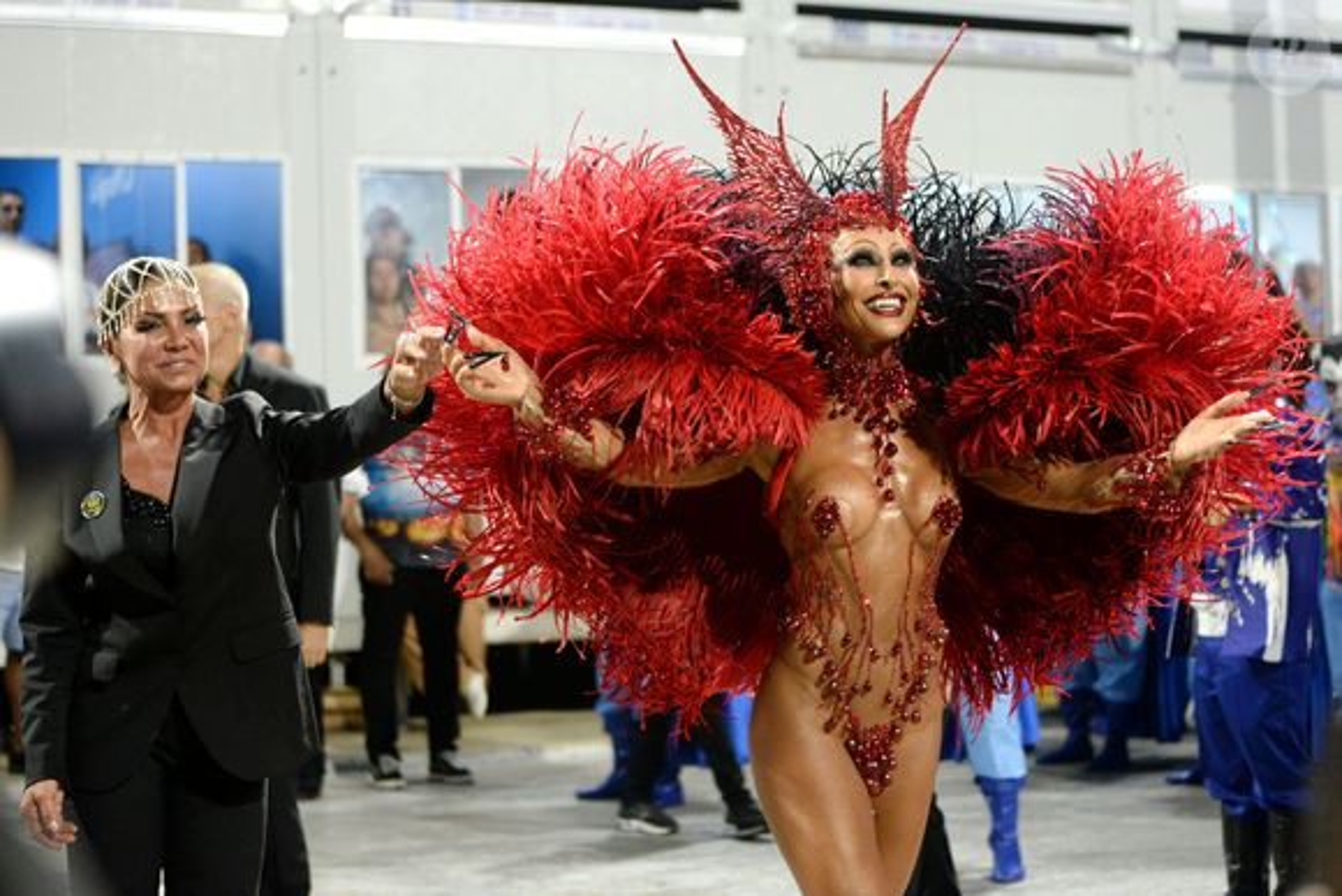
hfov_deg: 28.8
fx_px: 2610
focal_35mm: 70
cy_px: 448
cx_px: 671
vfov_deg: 19.5
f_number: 2.8
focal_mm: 70
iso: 2500
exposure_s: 1/250
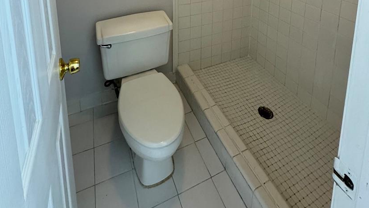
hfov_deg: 81.1
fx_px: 215
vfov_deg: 37.3
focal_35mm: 22
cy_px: -48
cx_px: 173
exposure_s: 1/120
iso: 320
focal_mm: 2.22
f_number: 2.2
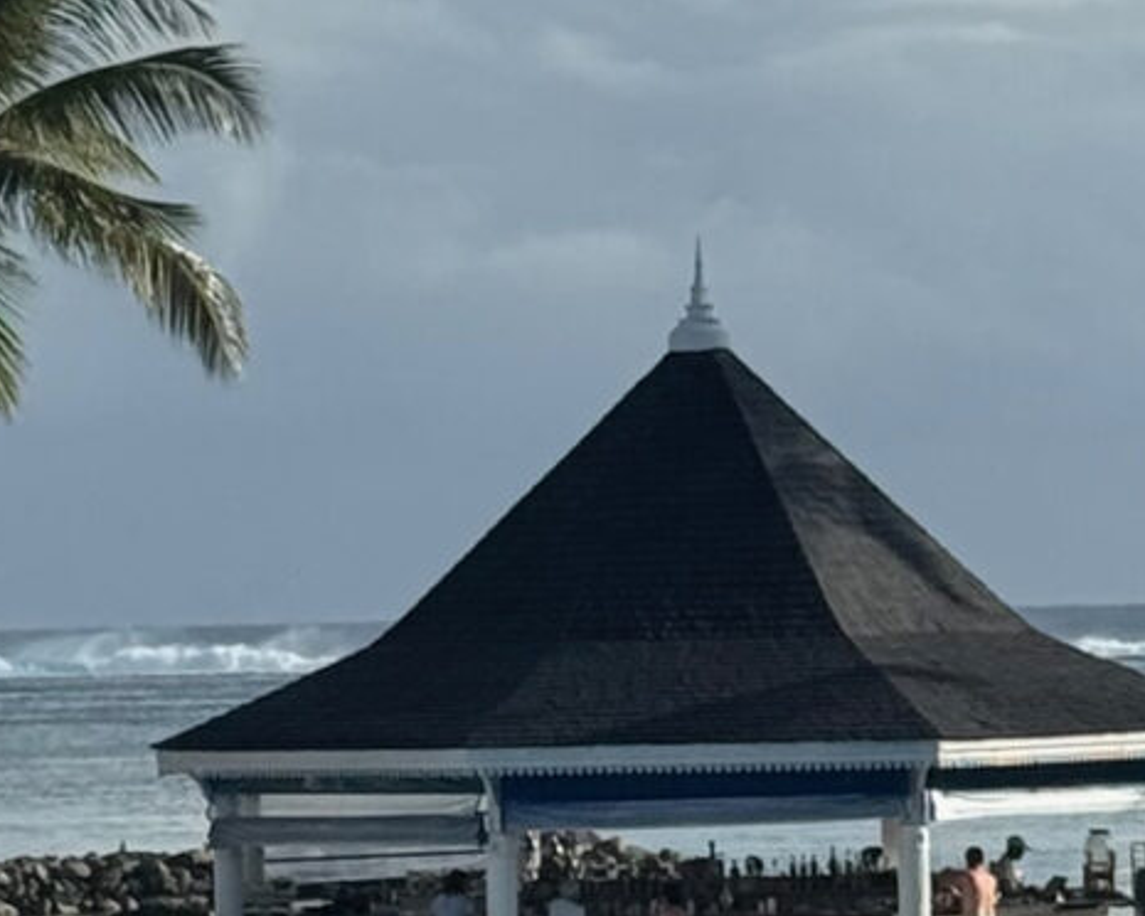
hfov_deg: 7.5
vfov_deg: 6.0
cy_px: 643
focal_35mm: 258
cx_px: 478
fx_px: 8743
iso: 64
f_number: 1.78
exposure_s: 1/5848
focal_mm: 6.76
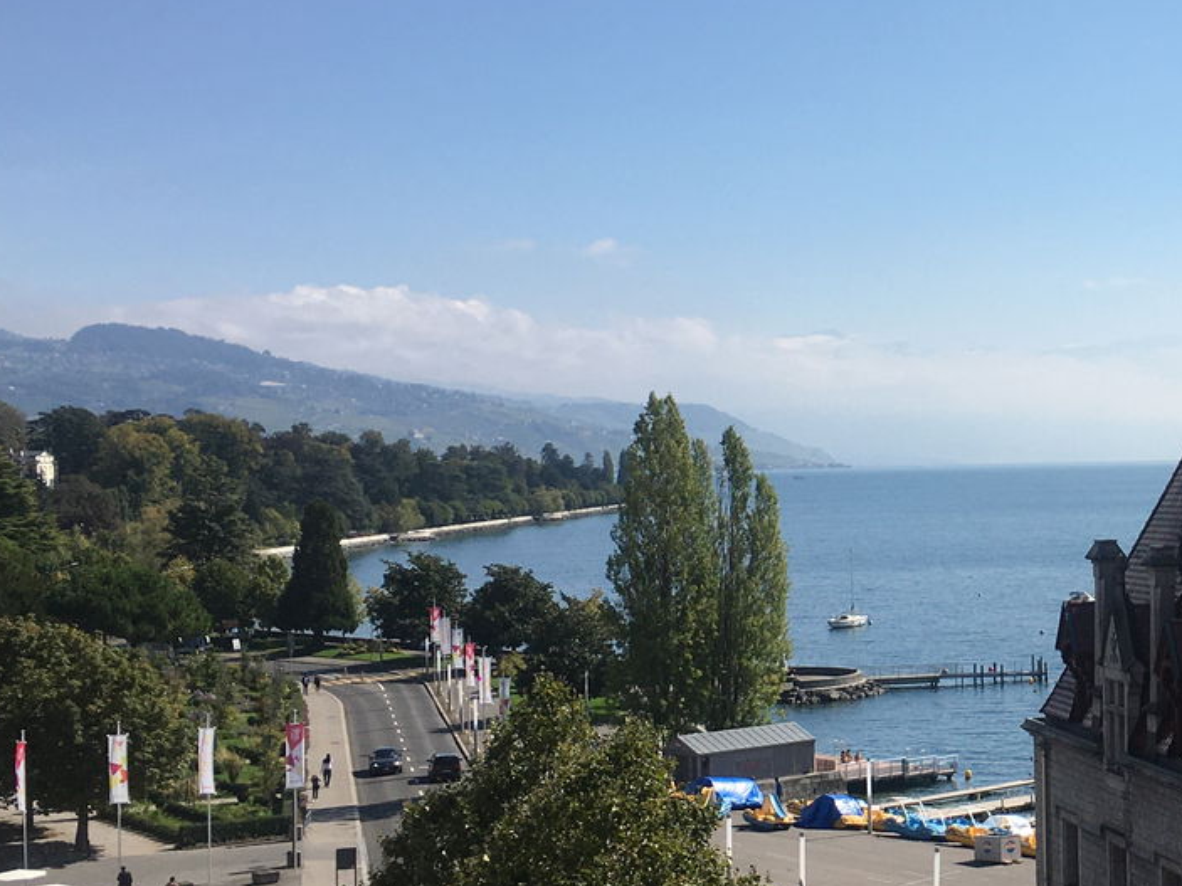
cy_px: 425
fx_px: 2253
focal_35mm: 66
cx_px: 1217
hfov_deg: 27.5
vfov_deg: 22.2
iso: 25
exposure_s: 1/2404
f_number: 2.2
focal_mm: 4.15
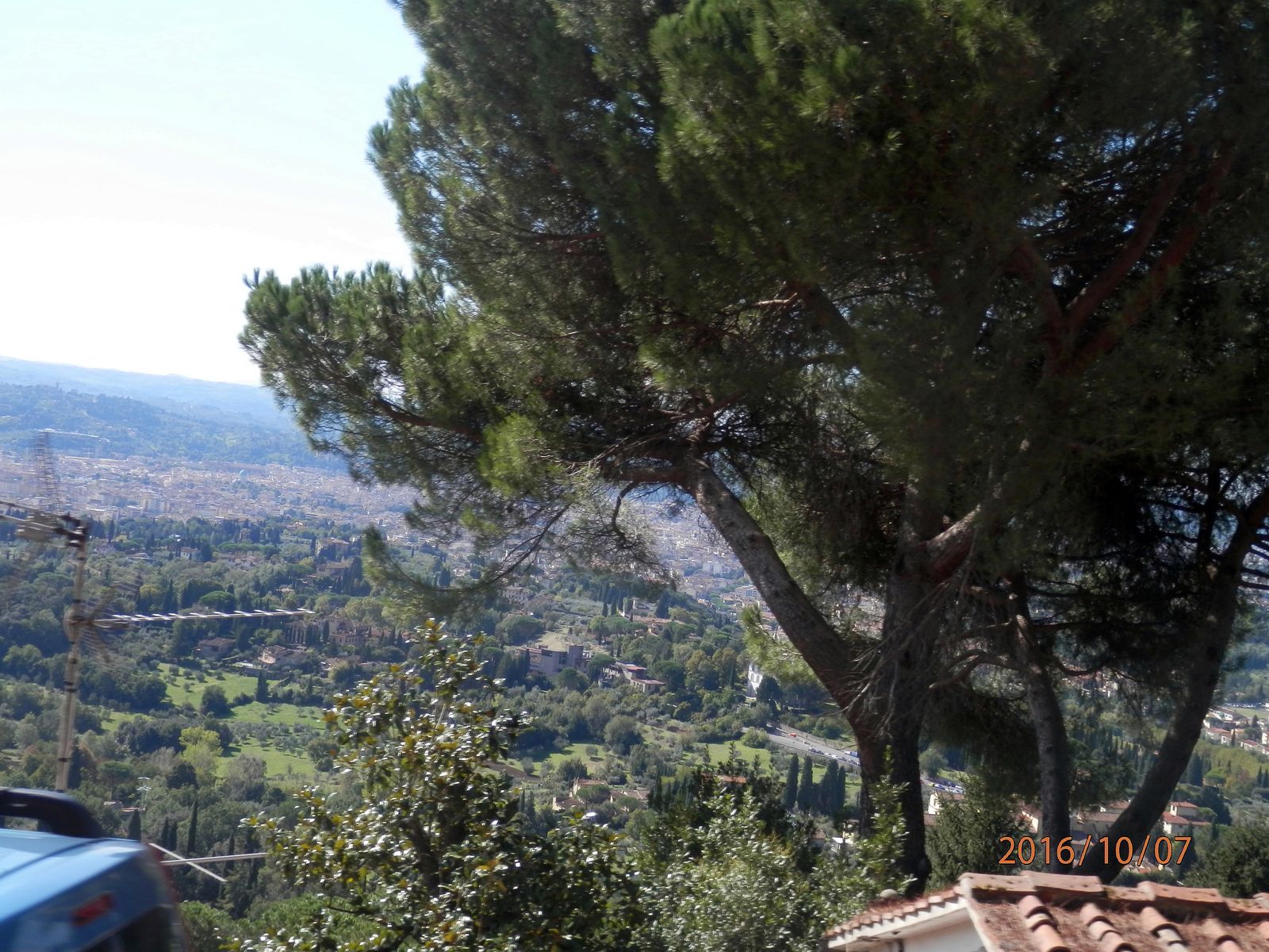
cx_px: 634
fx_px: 1980
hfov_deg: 35.5
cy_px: 476
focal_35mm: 54
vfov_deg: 27.0
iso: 80
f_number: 4.1
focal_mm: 9.8
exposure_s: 1/400
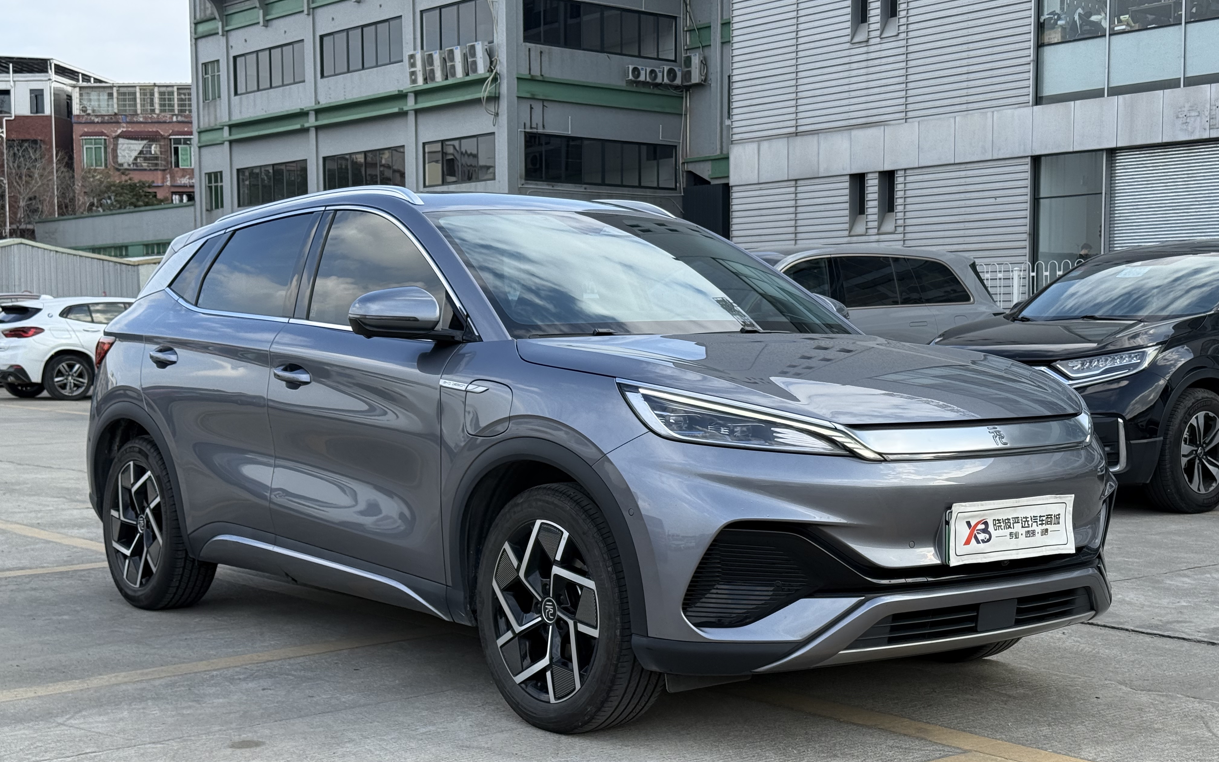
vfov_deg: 25.3
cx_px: 610
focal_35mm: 51
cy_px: 423
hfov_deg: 39.6
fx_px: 1694
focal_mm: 6.76
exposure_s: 1/1715
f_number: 1.78
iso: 100
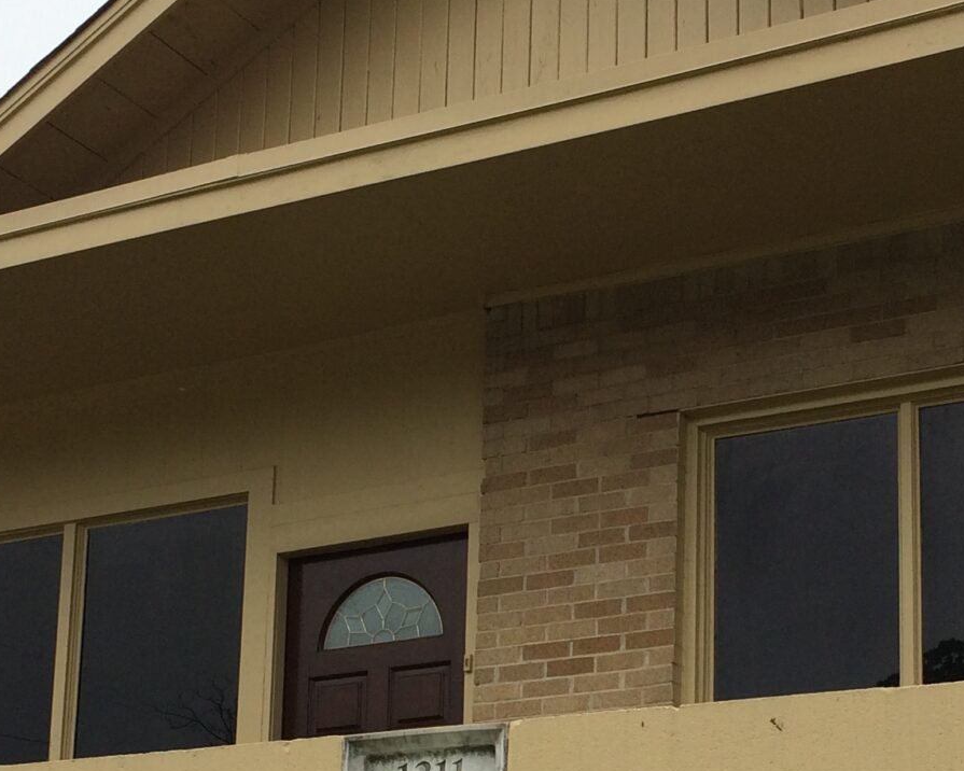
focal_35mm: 81
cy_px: 716
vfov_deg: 18.6
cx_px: 590
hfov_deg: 23.5
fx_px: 2311
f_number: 2.2
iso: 32
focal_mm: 4.15
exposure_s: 1/387
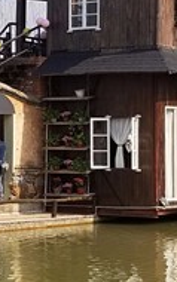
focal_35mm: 145
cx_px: -18
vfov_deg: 14.4
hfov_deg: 9.0
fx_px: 1117
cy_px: 113
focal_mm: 4.25
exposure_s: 1/2242
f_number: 1.7
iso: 50
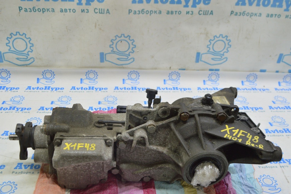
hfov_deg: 53.2
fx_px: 291
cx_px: 146
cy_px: 97
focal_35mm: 36
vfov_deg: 36.8
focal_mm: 24
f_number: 5.6
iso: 400
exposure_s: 1/20
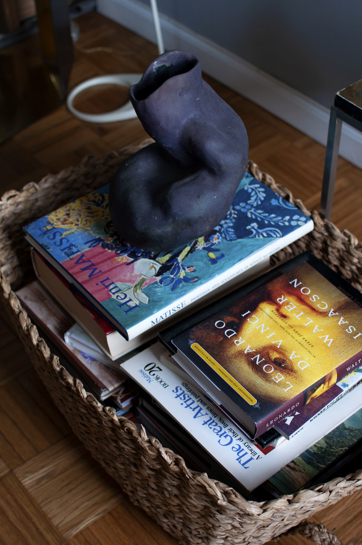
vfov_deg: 37.9
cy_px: 272
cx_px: 181
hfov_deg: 25.7
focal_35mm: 52
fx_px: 794
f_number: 2.8
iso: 320
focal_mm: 35
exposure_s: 1/80
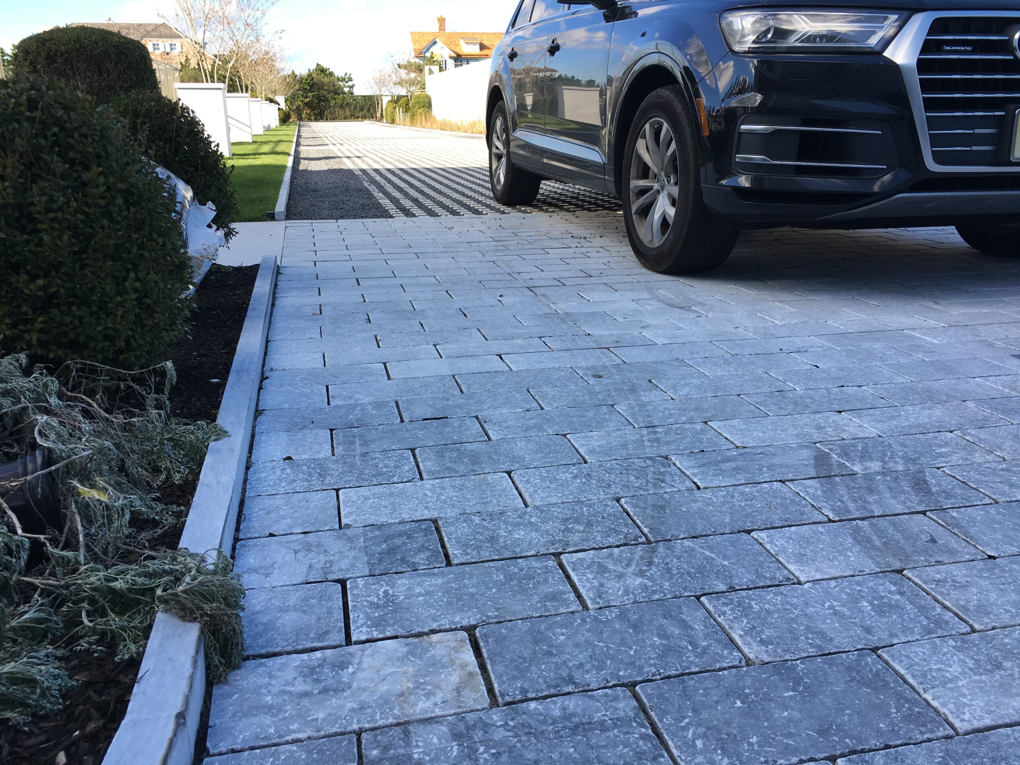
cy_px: 382
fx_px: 855
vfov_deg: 48.2
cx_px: 510
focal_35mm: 29
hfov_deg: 61.7
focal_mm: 4.15
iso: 25
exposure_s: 1/422
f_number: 2.2
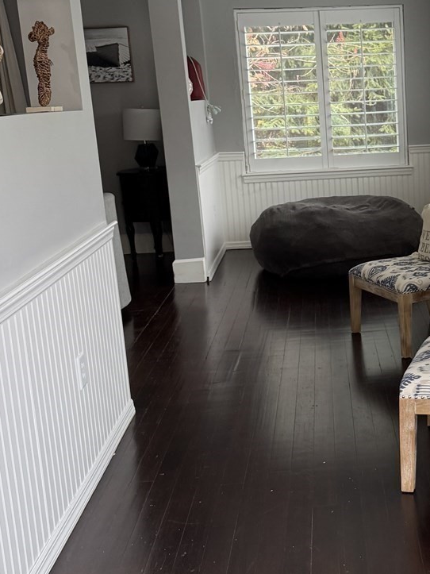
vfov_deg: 37.4
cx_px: 404
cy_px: 248
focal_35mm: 51
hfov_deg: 27.3
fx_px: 845
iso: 200
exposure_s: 1/120
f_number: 1.78
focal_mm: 6.76
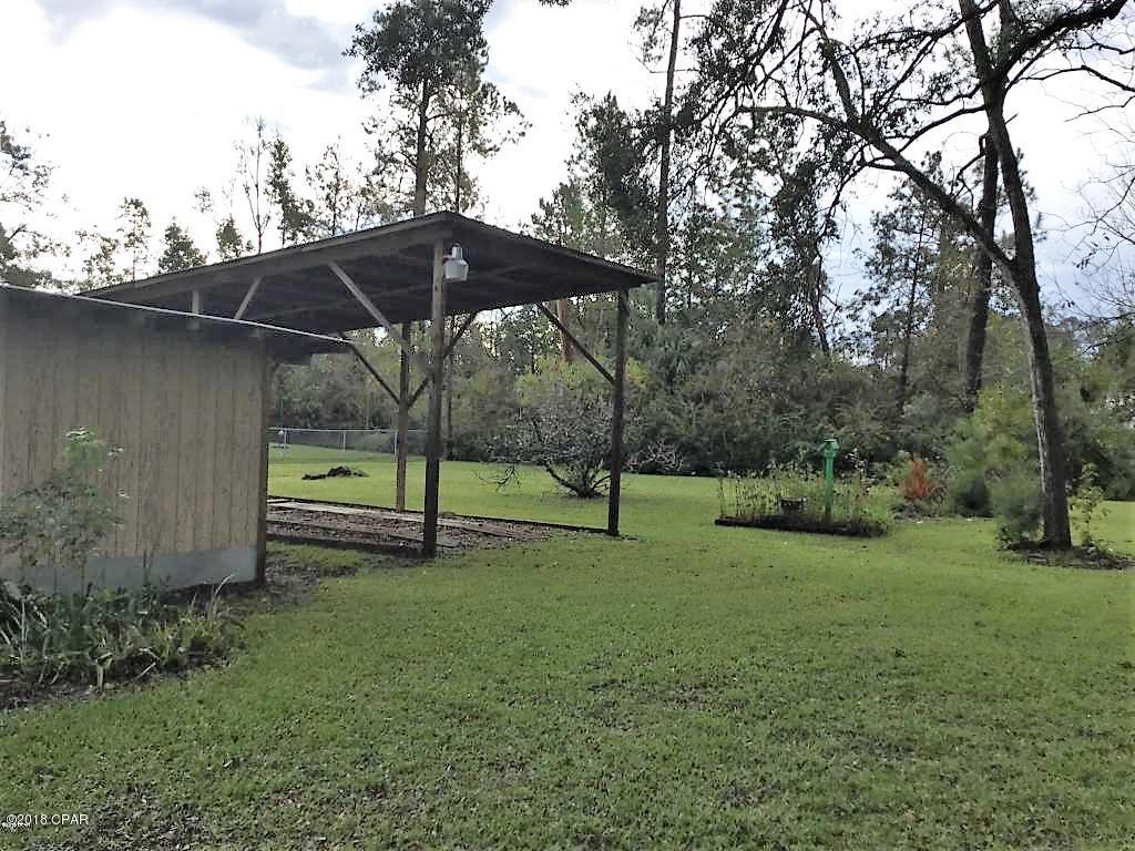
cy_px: 426
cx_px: 568
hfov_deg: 58.4
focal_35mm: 31
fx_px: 1016
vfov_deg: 45.4
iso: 25
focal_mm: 3.3
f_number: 2.4
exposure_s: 1/708
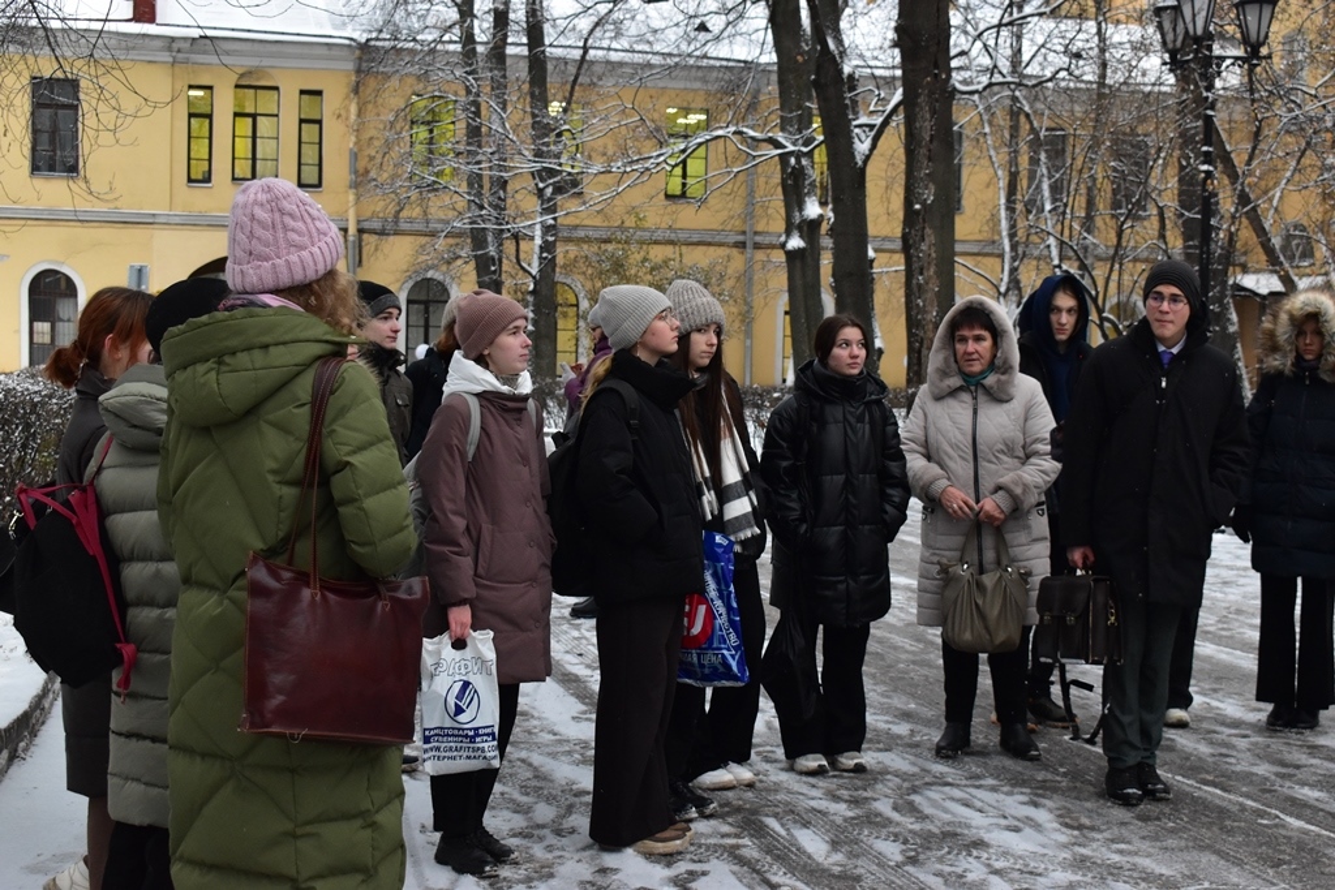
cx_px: 668
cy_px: 445
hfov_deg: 35.0
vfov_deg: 23.8
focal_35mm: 57
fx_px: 2114
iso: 1600
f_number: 6.3
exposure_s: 1/160
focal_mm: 38
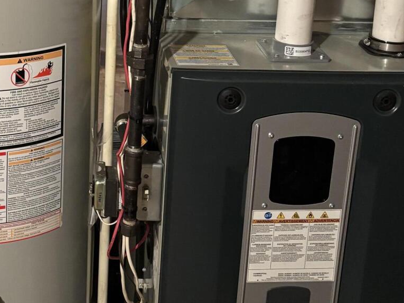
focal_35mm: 68
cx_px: 101
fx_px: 794
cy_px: 0
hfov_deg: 28.1
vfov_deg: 20.9
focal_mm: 5.96
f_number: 1.6
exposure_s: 1/30
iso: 500
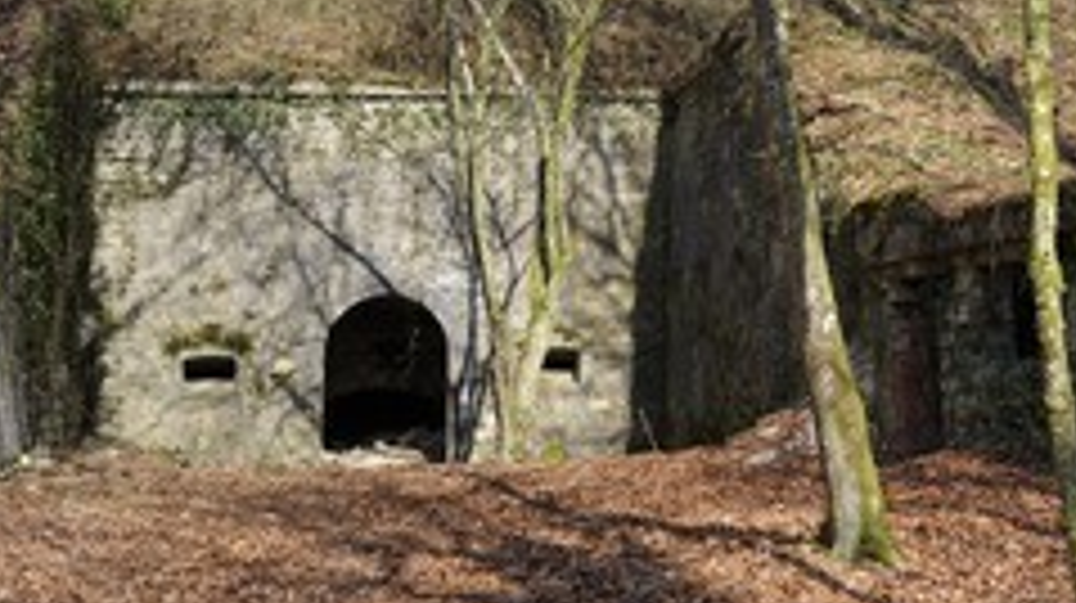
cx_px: 743
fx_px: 1682
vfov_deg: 19.8
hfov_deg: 35.0
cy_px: 18
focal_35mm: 59
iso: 200
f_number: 8
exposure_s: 1/160
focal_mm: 32
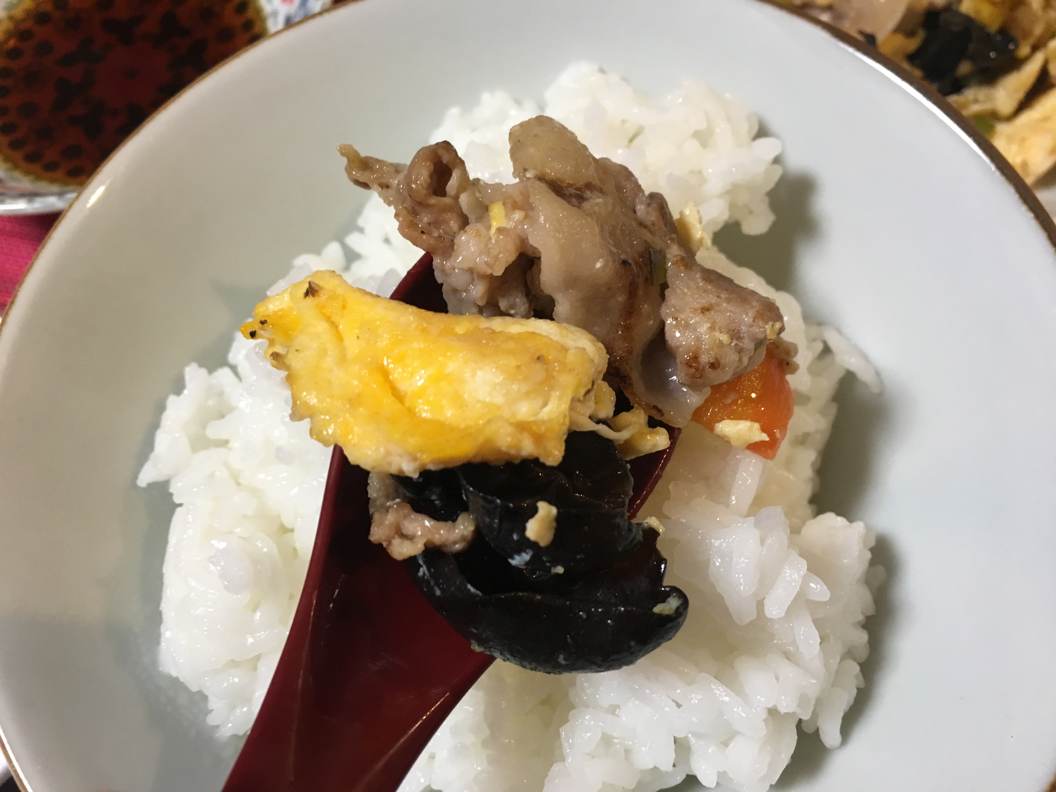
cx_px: 528
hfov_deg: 61.7
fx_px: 885
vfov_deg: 48.2
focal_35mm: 29
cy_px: 396
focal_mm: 4.15
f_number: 2.2
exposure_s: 1/30
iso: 80
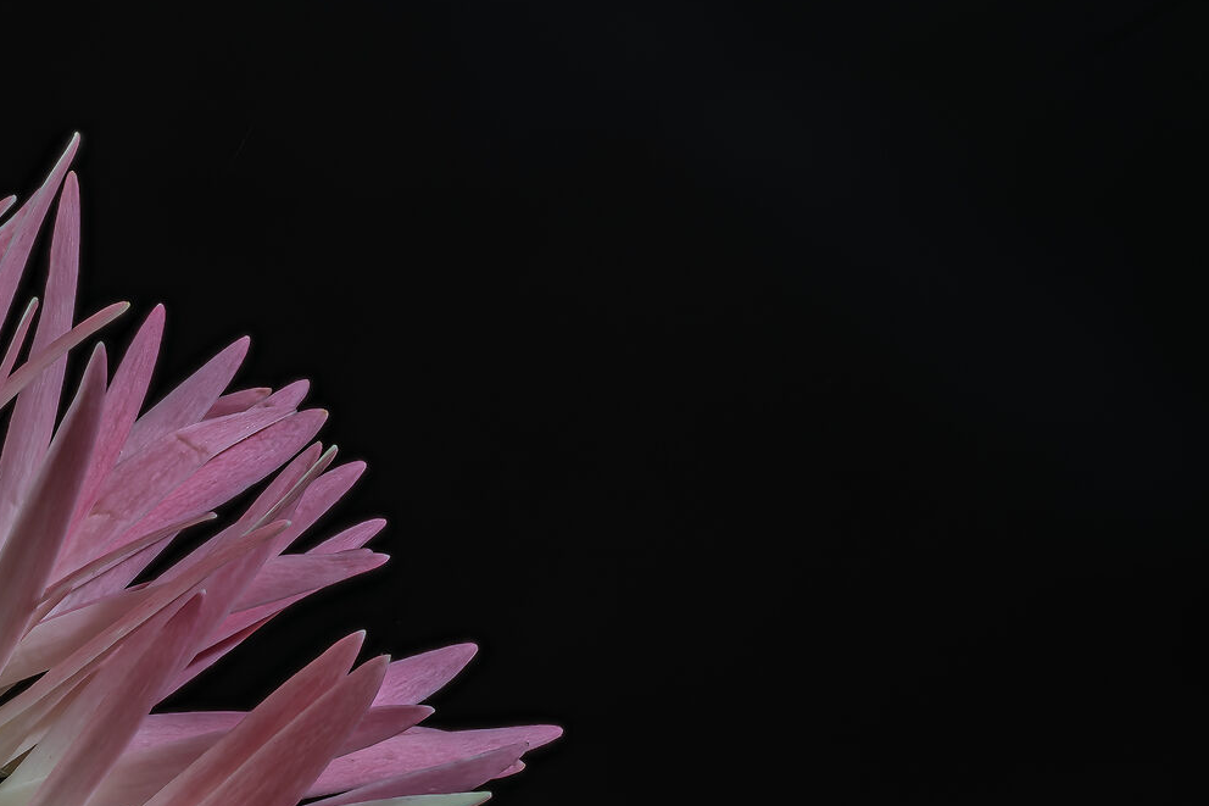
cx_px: -193
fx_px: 8528
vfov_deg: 5.4
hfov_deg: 8.0
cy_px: 929
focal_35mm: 254
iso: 100
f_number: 14
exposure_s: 1/2
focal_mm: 105
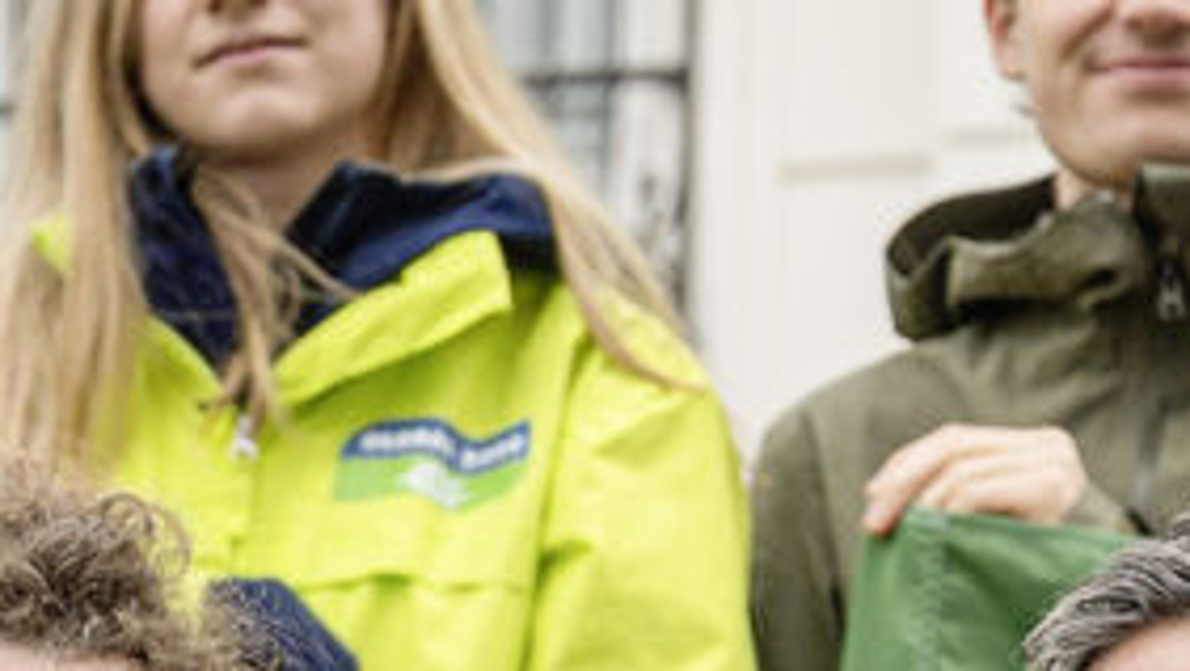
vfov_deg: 2.9
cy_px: 1536
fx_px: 13323
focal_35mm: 422
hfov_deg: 5.1
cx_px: -698
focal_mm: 70
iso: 320
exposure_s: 1/200
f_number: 5.6
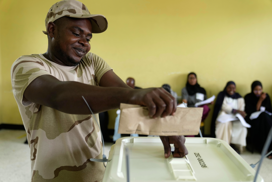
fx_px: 280
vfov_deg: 35.9
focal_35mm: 37
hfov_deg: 51.9
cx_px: 136
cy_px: 91
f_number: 2.8
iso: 500
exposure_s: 1/200
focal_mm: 37
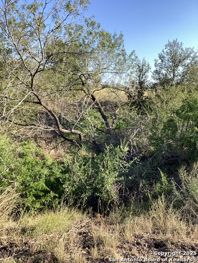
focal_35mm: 31
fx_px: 236
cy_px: 132
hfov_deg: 45.4
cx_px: 99
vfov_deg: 58.4
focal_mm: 3.3
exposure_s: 1/509
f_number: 2.4
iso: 25
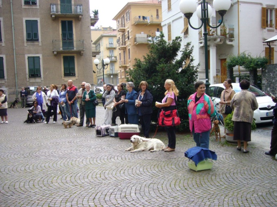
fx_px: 280
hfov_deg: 52.6
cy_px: 104
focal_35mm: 35
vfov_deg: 40.7
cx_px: 138
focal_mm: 5.8
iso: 100
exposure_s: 1/250
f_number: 2.8
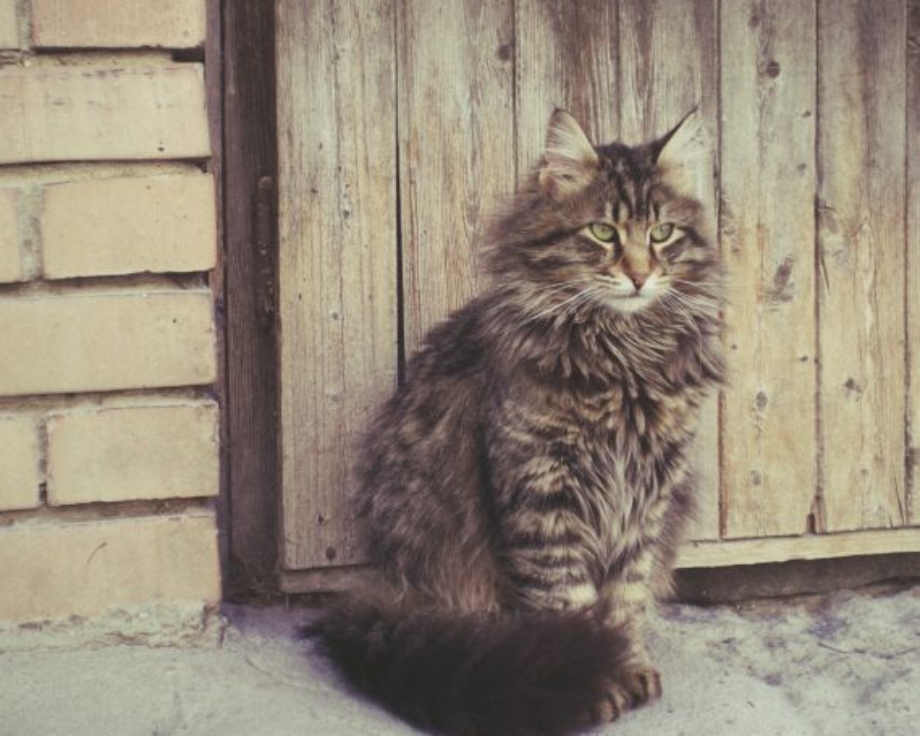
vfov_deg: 26.2
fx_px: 1579
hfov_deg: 32.5
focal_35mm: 58
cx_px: 483
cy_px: 356
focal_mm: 7.4
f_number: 3.5
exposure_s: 1/59.7
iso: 72
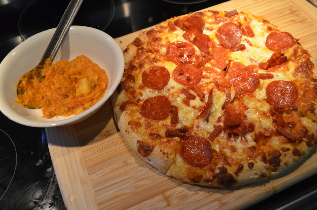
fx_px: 316
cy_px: 100
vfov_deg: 36.7
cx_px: 166
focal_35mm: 36
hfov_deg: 53.2
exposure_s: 1/60
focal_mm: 22
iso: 800
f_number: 3.8
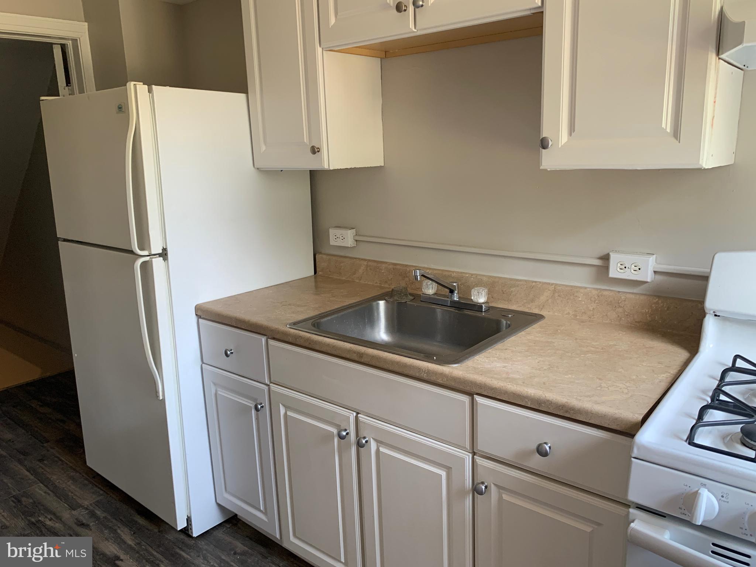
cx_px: 378
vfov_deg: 53.1
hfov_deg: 67.3
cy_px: 284
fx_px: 568
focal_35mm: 26
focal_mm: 4.25
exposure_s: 1/60
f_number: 1.8
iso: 100
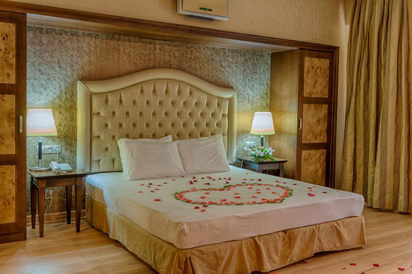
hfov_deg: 53.1
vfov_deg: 36.9
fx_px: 412
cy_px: 137
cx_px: 206
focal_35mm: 36
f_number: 6.3
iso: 160
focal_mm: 36
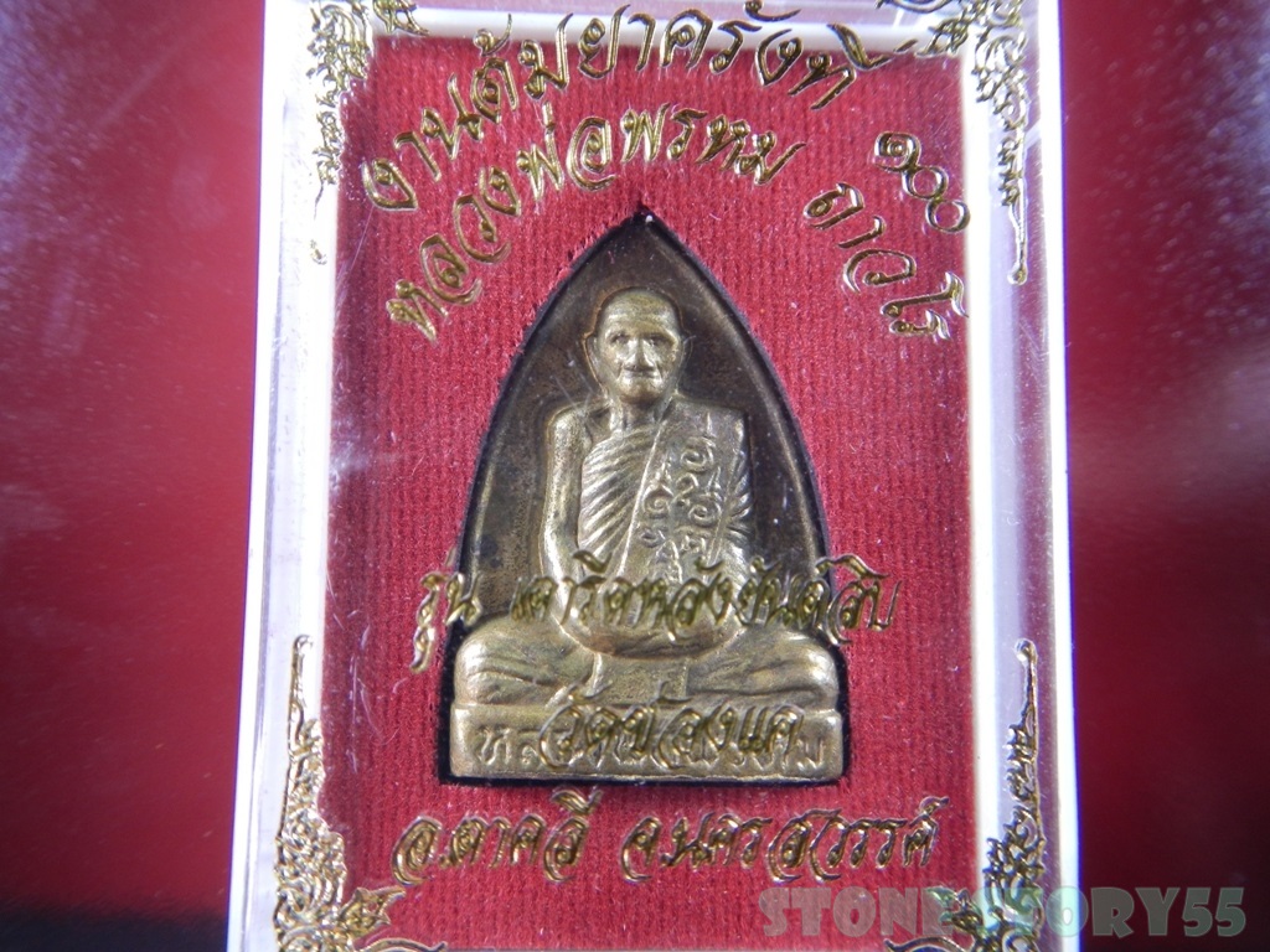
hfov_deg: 63.4
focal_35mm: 28
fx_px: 1027
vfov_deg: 49.7
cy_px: 476
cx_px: 635
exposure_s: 1/15
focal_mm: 5
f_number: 3.9
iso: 125
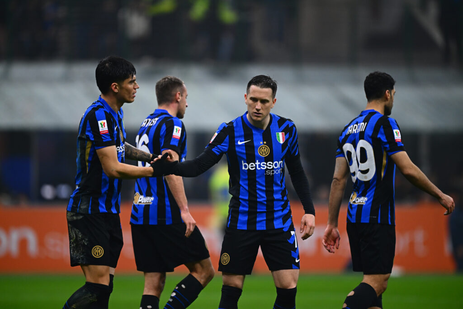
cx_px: 232
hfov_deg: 5.2
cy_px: 154
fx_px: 5145
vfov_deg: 3.4
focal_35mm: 400
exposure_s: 1/1600
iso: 1600
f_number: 2.8
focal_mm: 400
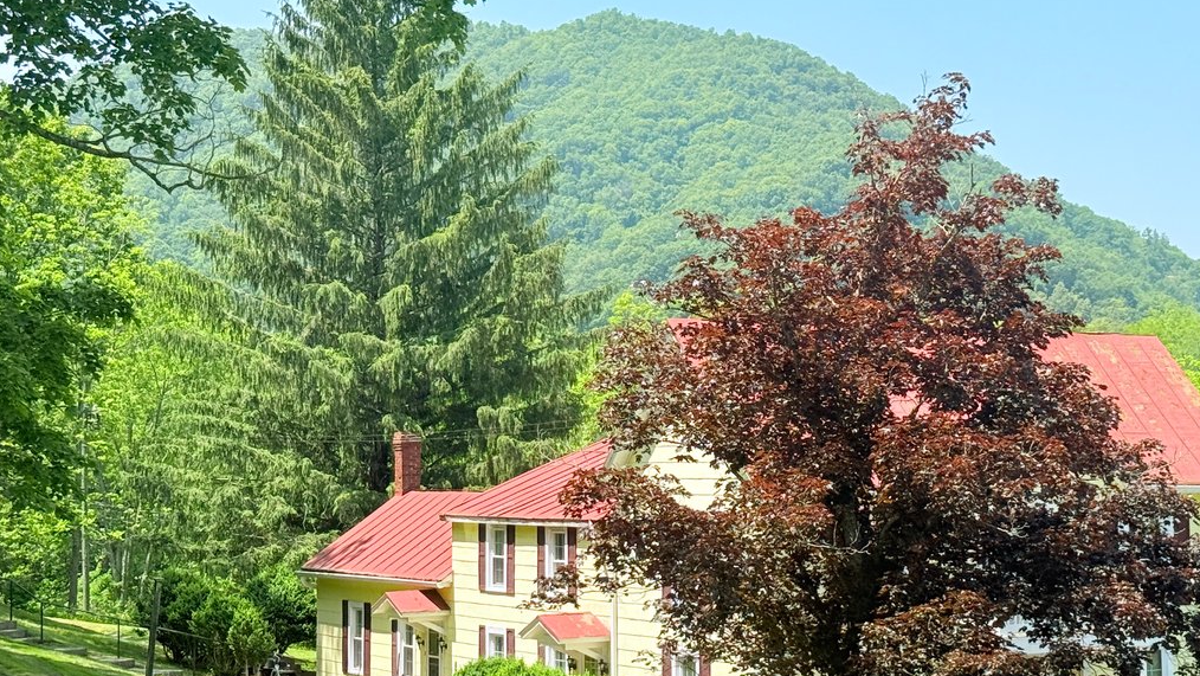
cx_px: 817
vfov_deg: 15.5
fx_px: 2483
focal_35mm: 78
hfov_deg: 27.0
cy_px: 360
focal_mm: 6.76
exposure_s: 1/3534
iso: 64
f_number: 1.78
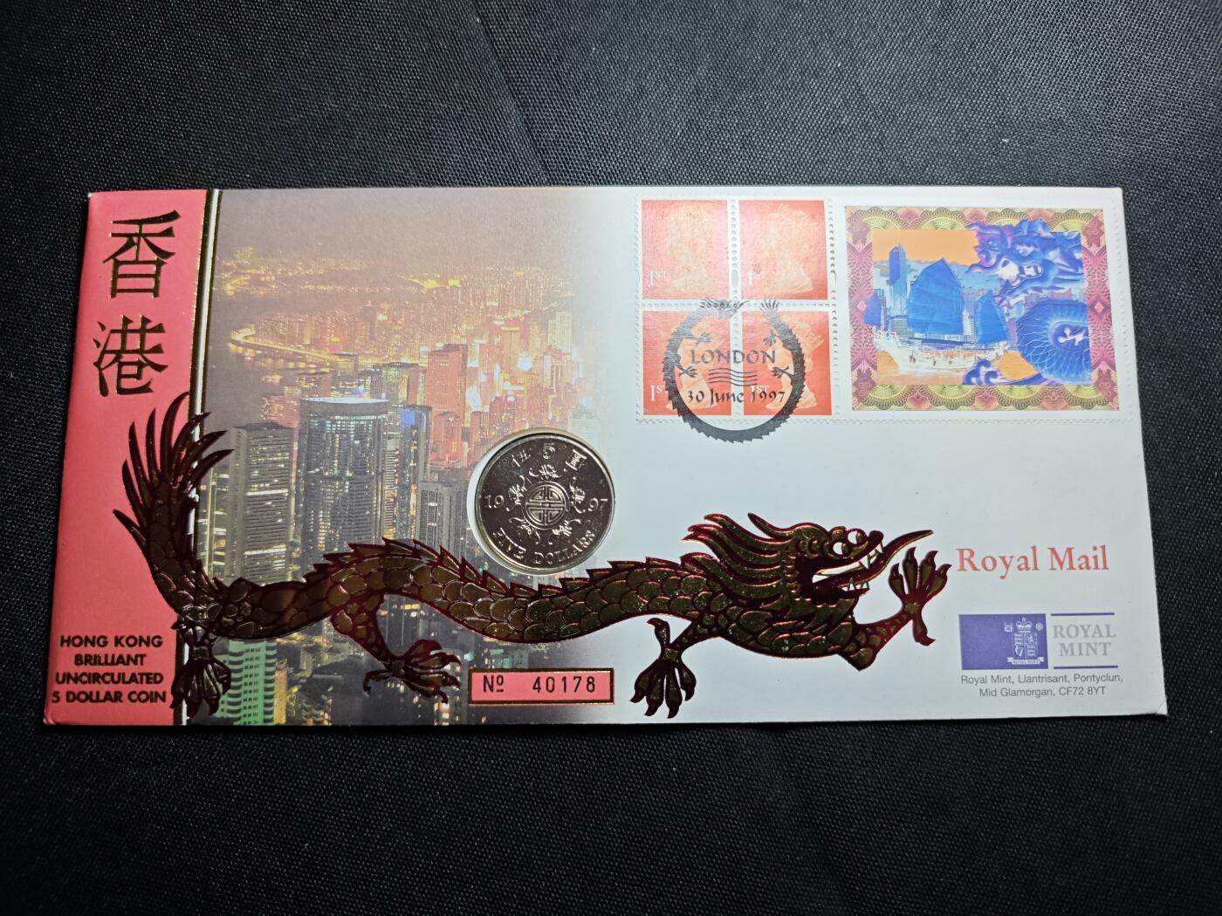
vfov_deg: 56.8
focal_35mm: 24
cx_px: 611
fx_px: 847
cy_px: 458
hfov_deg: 71.6
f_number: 1.6
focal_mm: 5.84
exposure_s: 1/100
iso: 100
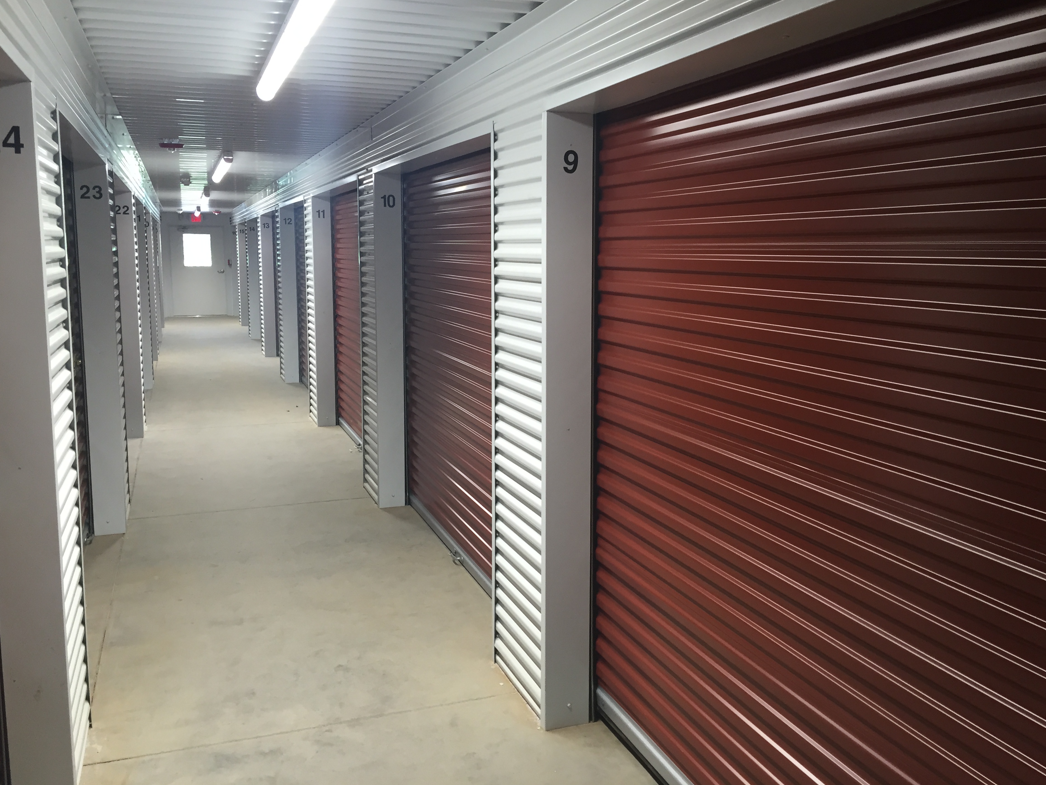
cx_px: 542
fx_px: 937
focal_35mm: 31
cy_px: 370
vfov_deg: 45.4
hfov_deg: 58.3
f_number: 2.2
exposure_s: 1/30
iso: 64
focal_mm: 4.15
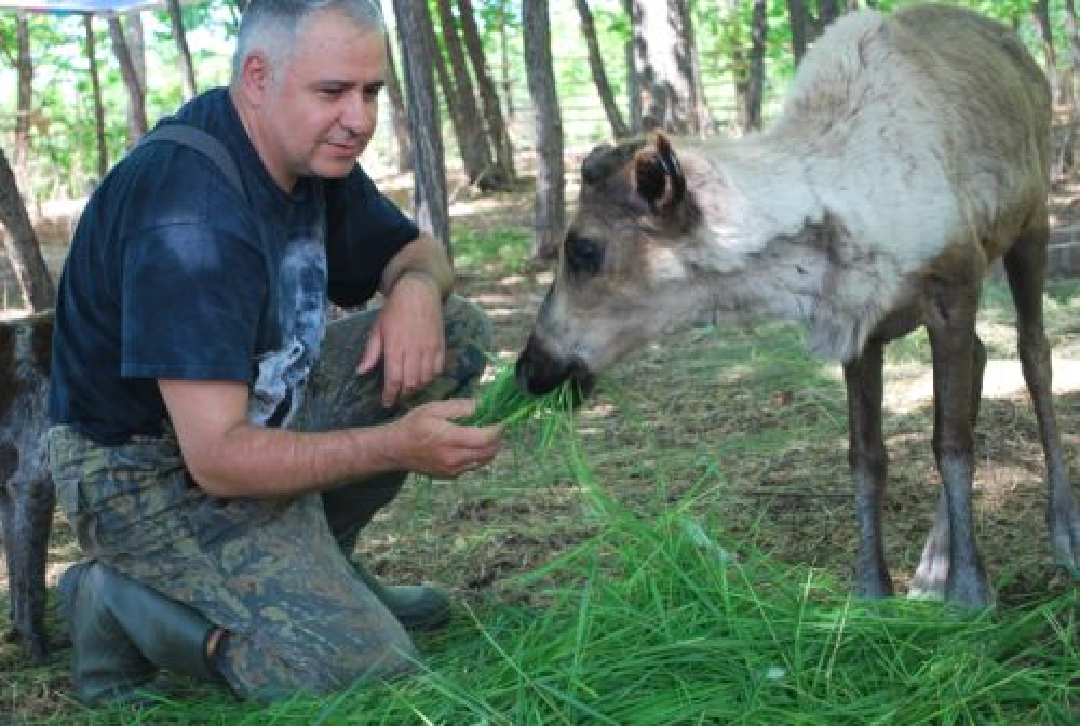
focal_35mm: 60
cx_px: 540
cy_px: 363
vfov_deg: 22.7
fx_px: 1804
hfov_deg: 33.3
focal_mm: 40
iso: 200
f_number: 5.3
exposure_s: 1/60
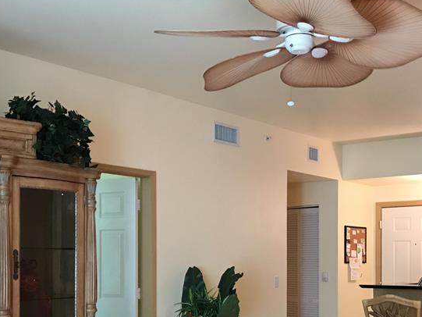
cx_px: 217
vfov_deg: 27.0
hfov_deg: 36.2
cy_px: 258
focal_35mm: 53
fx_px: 646
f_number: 1.8
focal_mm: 3.99
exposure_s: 1/15
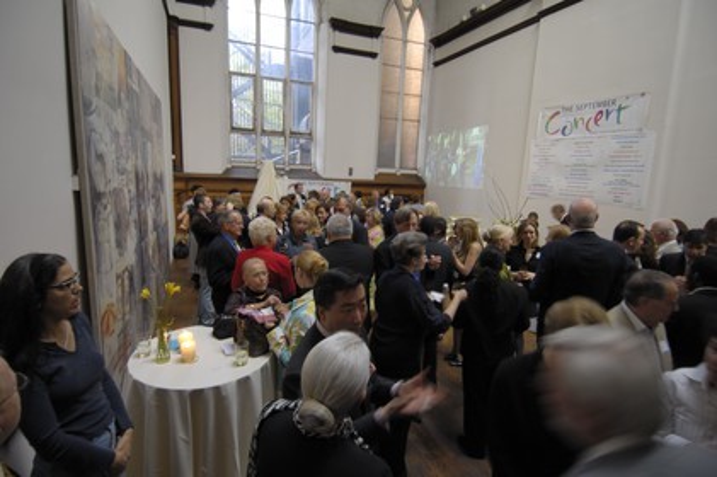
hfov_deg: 90.0
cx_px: 358
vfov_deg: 67.3
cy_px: 238
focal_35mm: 18
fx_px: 358
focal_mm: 12
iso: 200
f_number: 4
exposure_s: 1/6
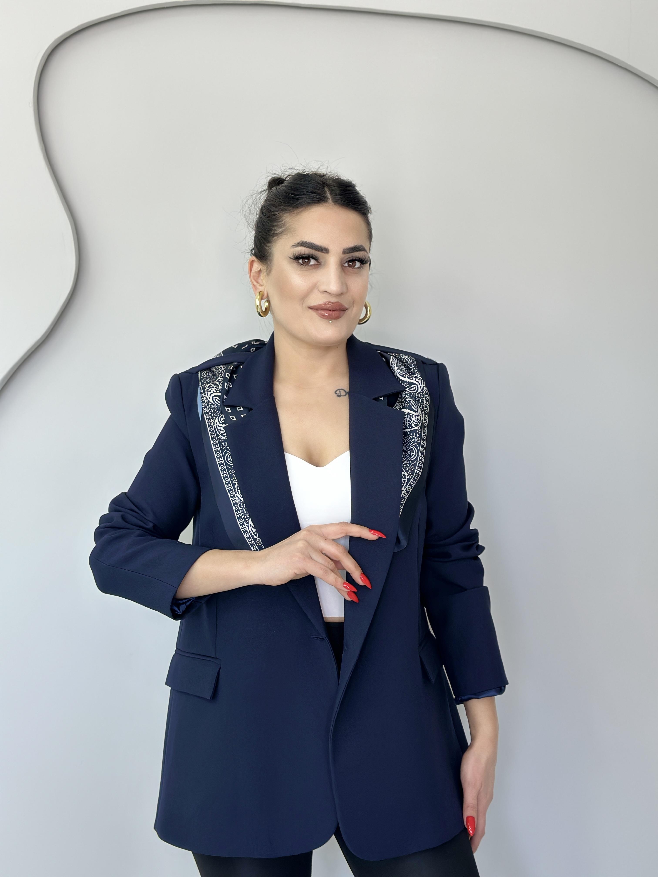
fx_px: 1217
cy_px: 438
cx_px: 329
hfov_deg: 30.3
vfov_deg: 39.7
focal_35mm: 48
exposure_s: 1/100
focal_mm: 6.86
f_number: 1.78
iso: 64
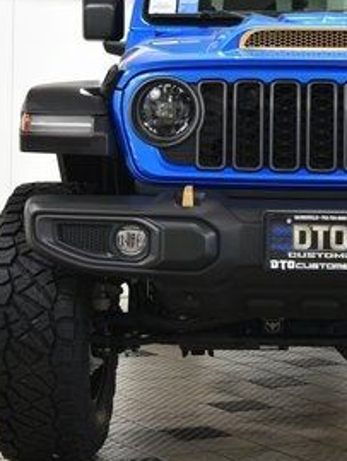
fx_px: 1641
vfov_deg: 15.9
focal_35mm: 123
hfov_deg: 12.0
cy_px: 122
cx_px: 320
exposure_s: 1/60
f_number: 4.5
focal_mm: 36
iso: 1600
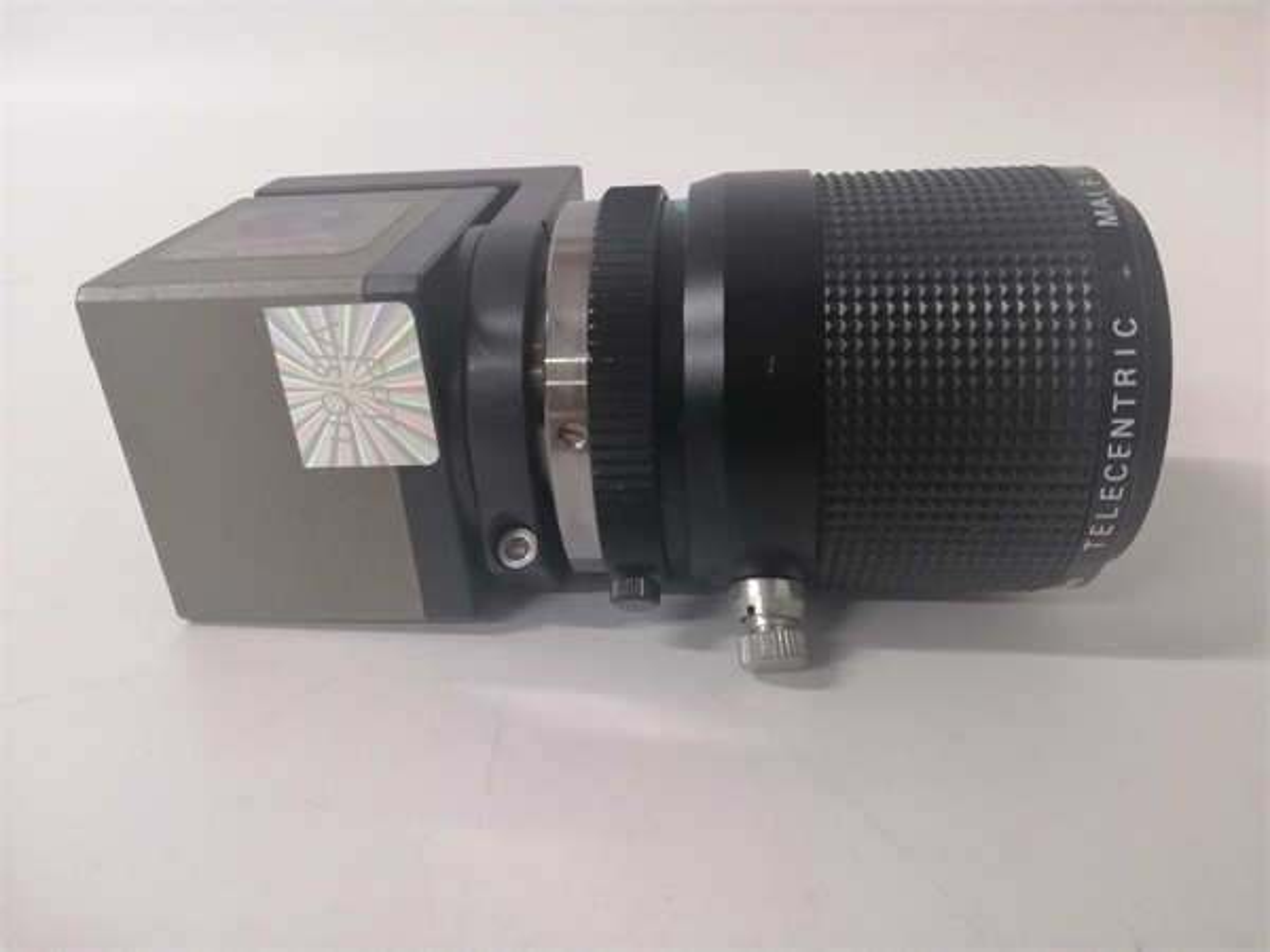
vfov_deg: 53.1
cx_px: 635
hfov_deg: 67.3
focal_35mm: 26
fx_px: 954
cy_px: 476
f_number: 2.2
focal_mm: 3.81
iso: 250
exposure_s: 1/33.3
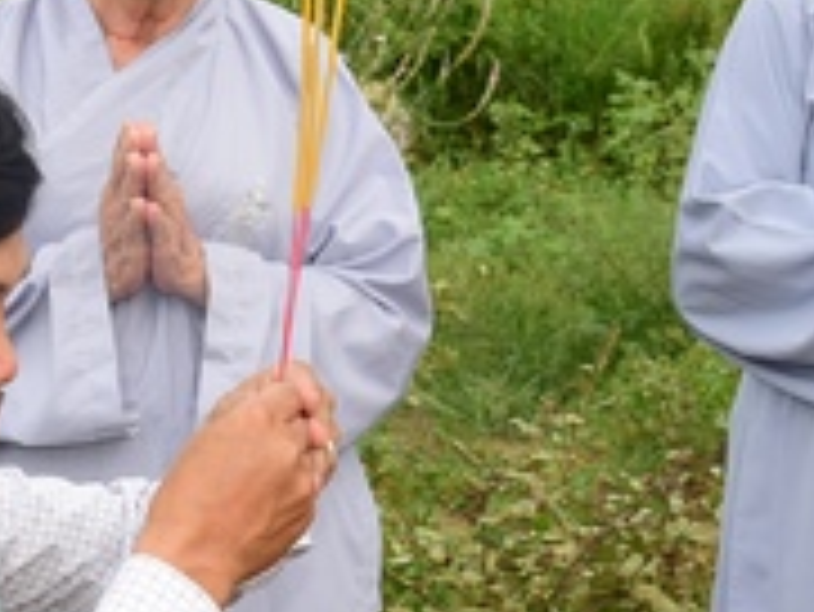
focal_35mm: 107
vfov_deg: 13.8
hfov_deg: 18.3
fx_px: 2518
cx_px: 261
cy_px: 207
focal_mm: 31
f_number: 5.6
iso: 250
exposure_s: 1/125
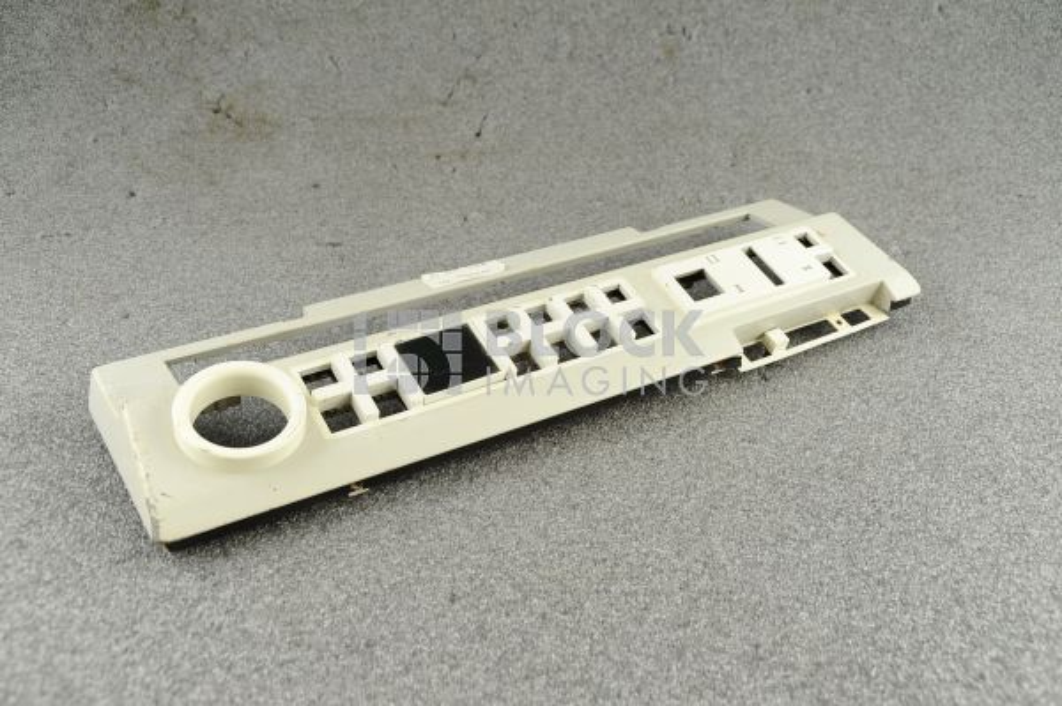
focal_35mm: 38
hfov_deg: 50.7
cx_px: 531
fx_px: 1120
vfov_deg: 35.0
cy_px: 353
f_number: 7.1
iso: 800
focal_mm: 38
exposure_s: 1/100
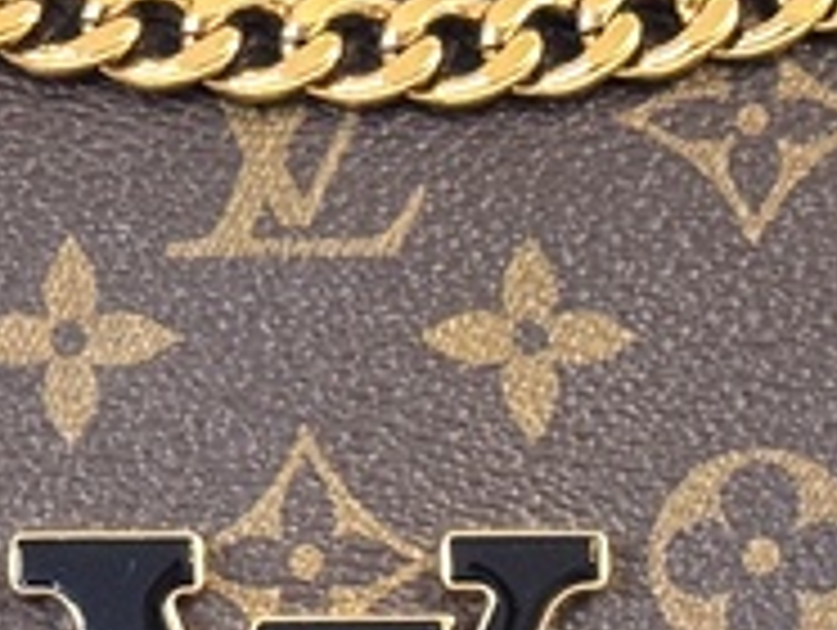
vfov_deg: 5.7
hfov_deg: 7.6
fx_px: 6295
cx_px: 346
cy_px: 850
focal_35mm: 260
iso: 200
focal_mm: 6.76
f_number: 1.78
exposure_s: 1/53
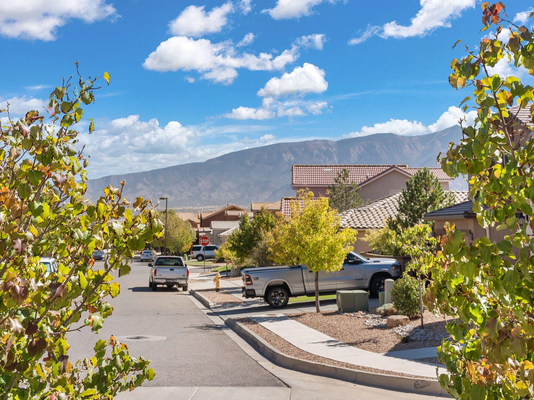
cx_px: 267
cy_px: 200
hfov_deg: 36.2
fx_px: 818
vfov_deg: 27.5
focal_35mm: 53
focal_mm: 32
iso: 320
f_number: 9
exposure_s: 1/160
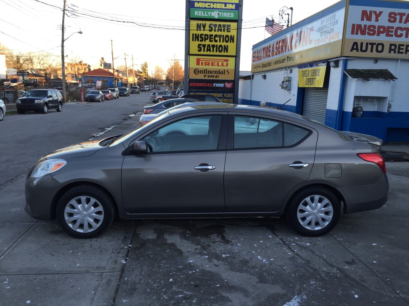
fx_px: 343
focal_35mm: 29
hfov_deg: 61.7
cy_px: 153
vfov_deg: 48.2
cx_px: 204
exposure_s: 1/130
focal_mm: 4.15
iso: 32
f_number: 2.2
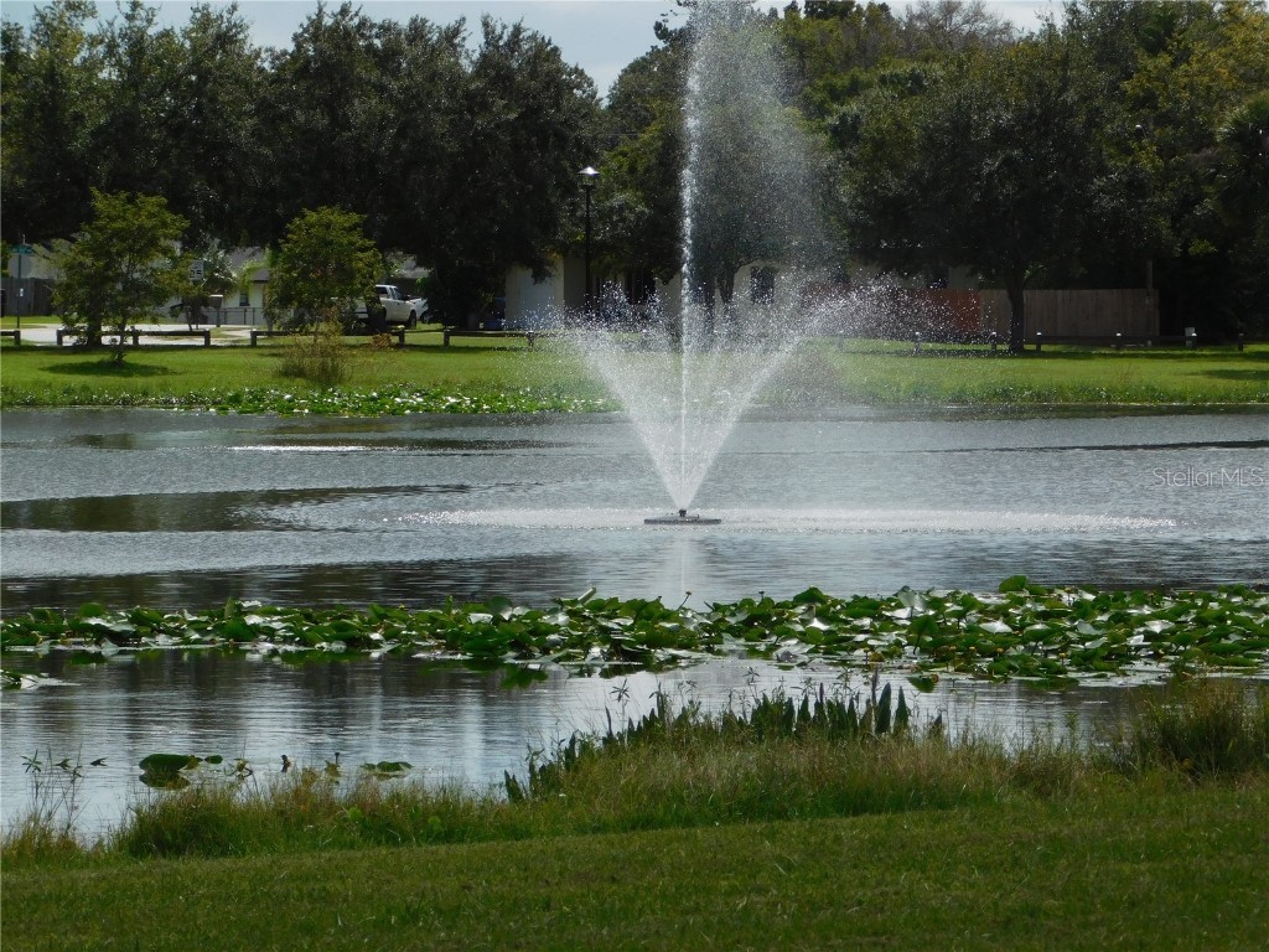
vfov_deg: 7.4
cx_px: 634
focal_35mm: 202
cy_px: 476
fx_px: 7405
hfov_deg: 9.8
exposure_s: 1/1000
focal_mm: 35.9
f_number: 5.4
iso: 125
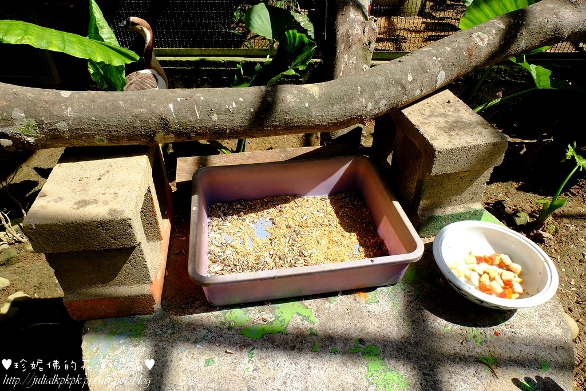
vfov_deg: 53.1
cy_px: 196
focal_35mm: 24
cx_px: 293
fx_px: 391
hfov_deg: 73.7
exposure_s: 1/170
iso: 400
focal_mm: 16
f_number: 13
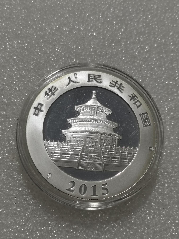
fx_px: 421
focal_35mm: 61
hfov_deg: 24.0
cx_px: 90
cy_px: 120
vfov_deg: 31.7
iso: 64
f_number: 1.8
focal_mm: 5.58
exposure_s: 1/180
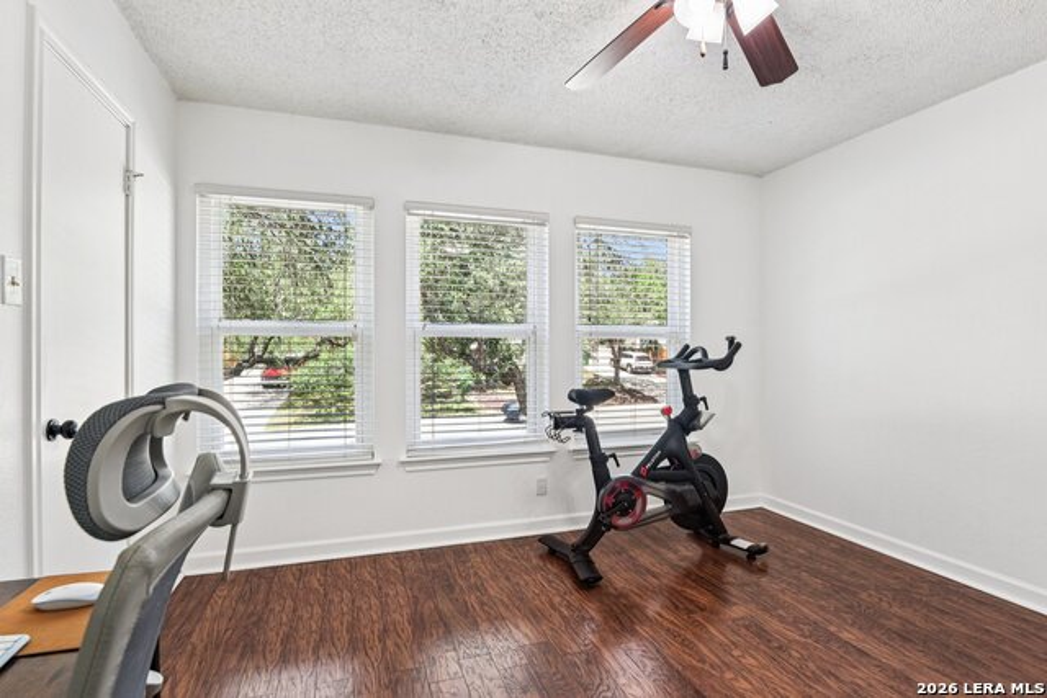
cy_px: 349
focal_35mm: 17
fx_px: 494
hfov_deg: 93.3
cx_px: 524
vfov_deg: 70.5
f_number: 8
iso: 800
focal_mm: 17
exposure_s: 1/20
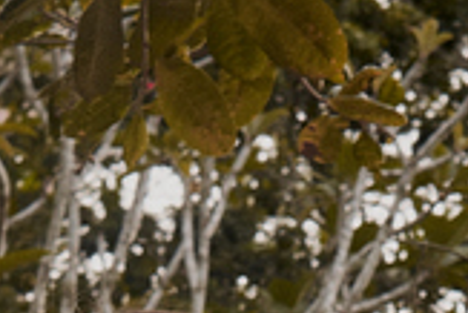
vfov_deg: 5.1
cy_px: 840
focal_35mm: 257
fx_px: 3344
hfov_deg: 7.9
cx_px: 543
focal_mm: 35
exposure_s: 1/200
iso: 160
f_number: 5.6
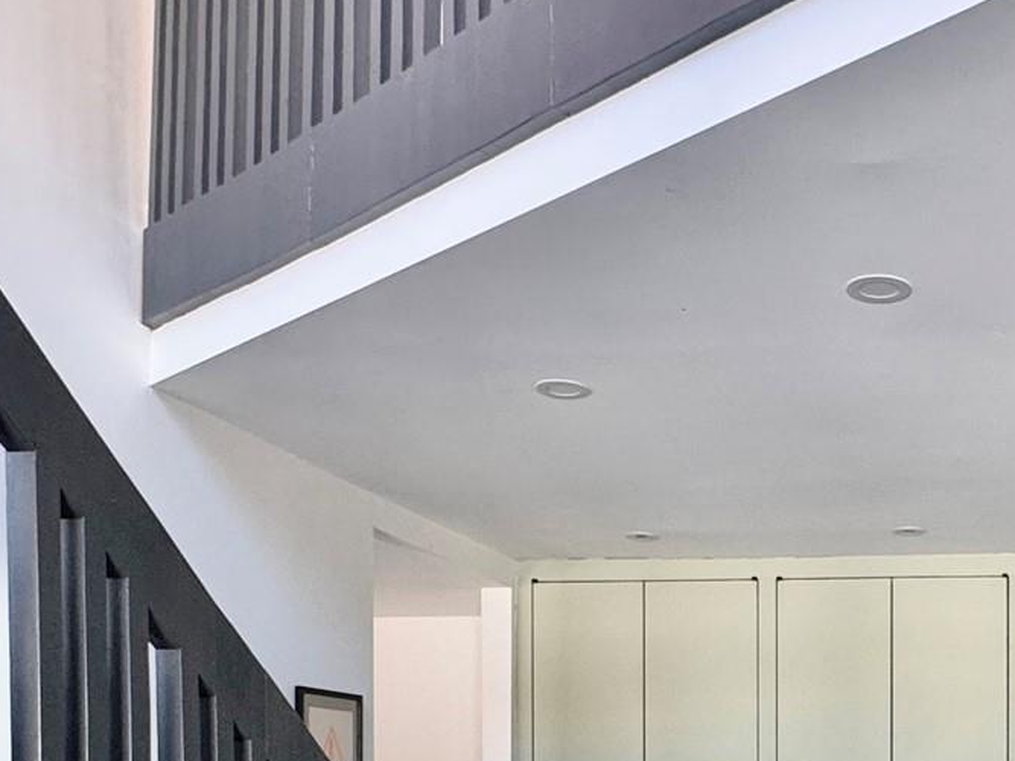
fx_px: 1261
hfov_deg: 40.2
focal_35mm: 43
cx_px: 933
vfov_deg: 30.4
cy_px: 820
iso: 160
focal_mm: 2.22
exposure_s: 1/99
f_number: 2.2
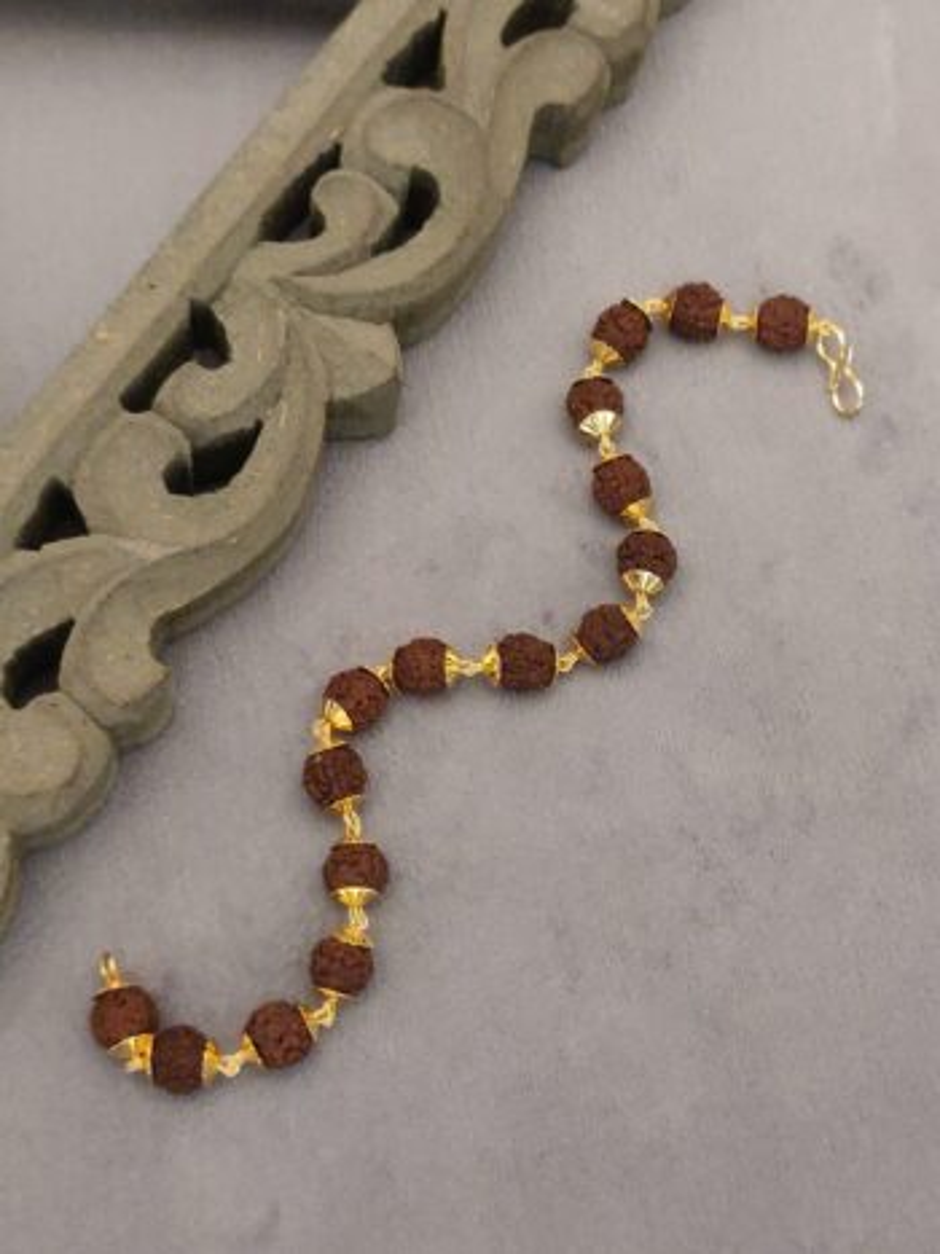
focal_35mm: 25
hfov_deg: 54.9
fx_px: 906
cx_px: 470
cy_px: 627
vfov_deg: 69.4
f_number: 1.7
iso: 2000
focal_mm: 4.25
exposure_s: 1/14
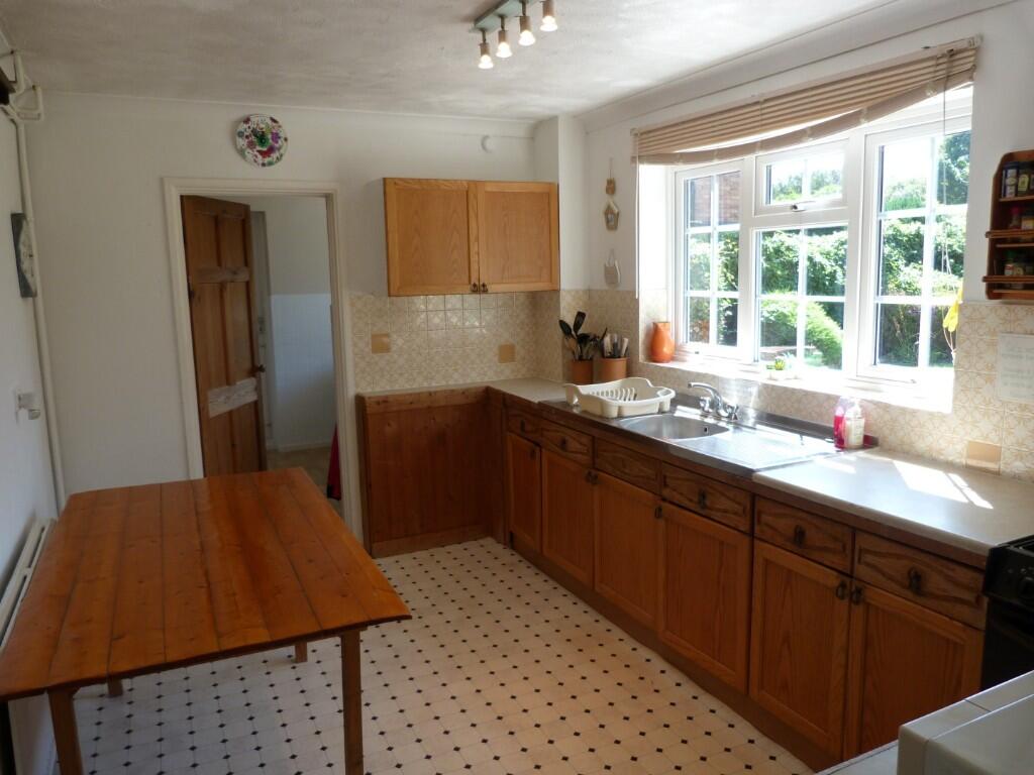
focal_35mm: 25
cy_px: 388
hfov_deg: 69.4
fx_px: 747
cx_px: 517
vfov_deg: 54.9
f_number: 2.8
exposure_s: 1/60
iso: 80
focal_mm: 4.5
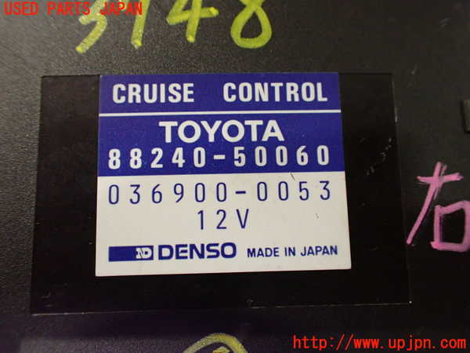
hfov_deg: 60.0
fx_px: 407
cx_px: 235
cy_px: 176
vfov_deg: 46.8
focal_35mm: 30
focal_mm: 5.4
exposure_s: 1/30
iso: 1000
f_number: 2.3
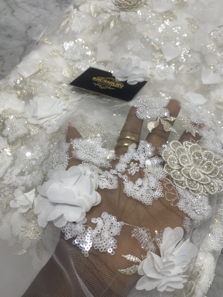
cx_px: 109
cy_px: 152
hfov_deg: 51.4
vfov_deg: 65.3
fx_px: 232
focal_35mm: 27
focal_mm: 4.25
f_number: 1.8
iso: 40
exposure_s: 1/100
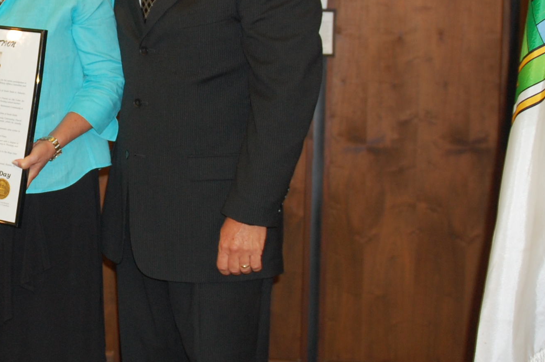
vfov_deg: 16.5
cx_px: -18
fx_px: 1240
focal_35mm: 82
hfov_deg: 23.6
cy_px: 96
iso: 400
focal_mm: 24
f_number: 2.8
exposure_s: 1/60
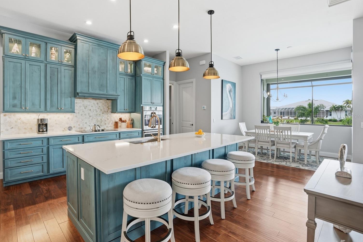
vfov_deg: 70.4
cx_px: 174
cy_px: 117
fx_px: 171
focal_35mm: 17
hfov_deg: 93.2
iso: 400
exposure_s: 1/80
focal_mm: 16
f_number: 9
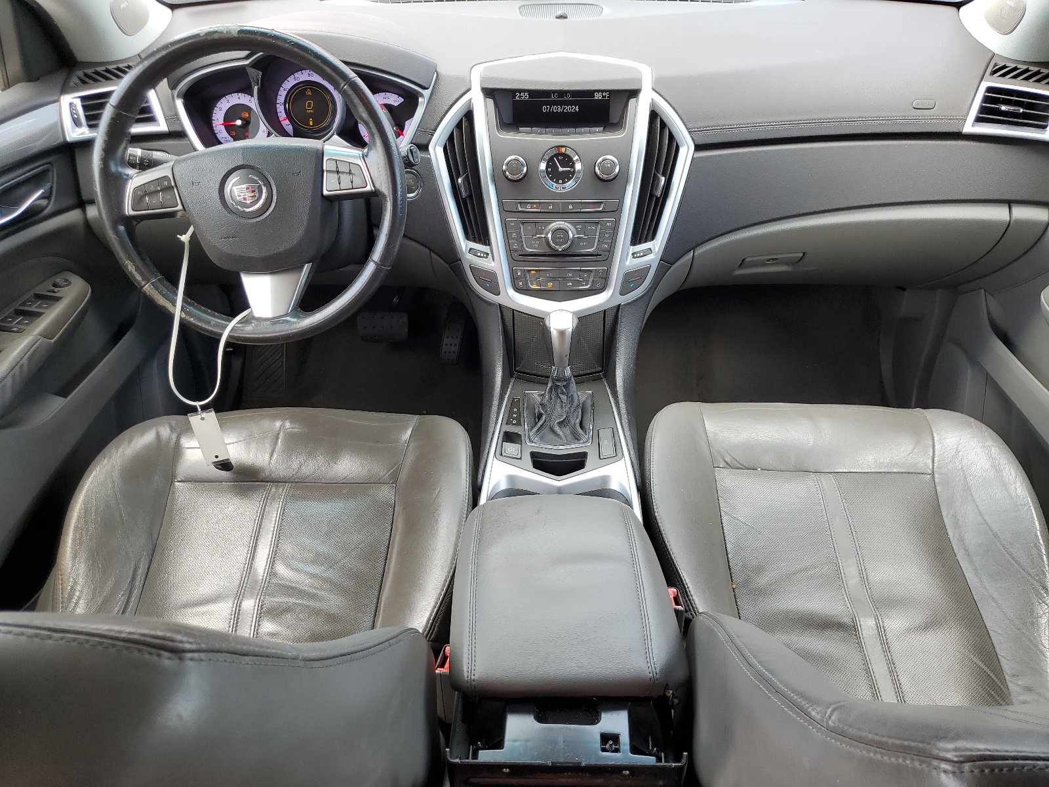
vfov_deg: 53.1
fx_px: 788
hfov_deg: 67.3
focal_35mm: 26
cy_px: 394
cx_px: 524
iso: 50
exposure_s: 1/161
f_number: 1.5
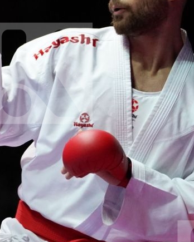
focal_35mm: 777
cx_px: -148
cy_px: 73
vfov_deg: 2.5
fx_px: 5577
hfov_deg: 2.0
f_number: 2.8
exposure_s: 1/1000
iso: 4000
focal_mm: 200
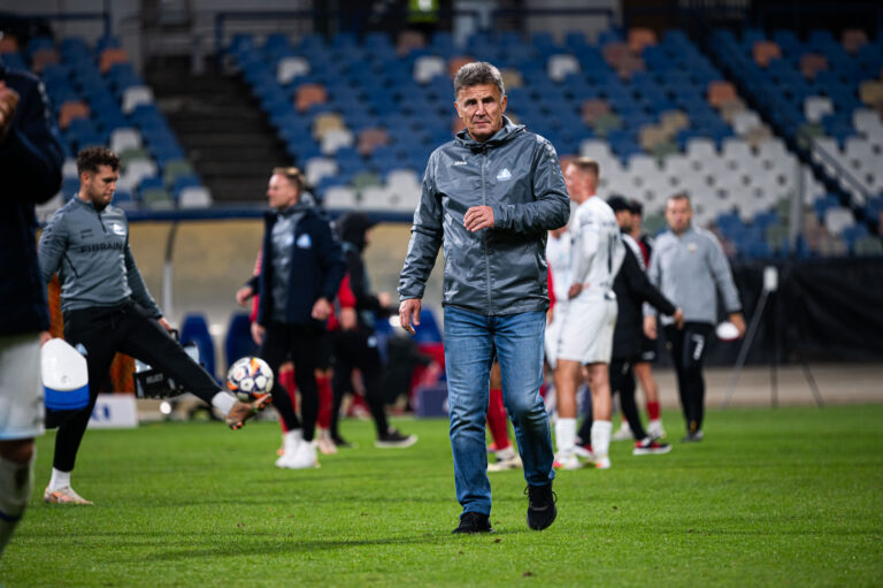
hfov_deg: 6.9
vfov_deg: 4.6
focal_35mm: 300
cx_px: 442
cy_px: 294
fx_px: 7353
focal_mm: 300
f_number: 4
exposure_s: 1/640
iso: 1250
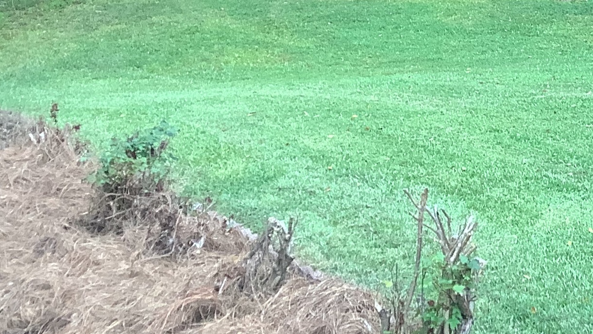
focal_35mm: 85
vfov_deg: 13.8
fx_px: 1337
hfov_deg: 23.9
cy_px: -70
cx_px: 591
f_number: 2.4
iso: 64
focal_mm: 3.3
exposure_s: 1/100
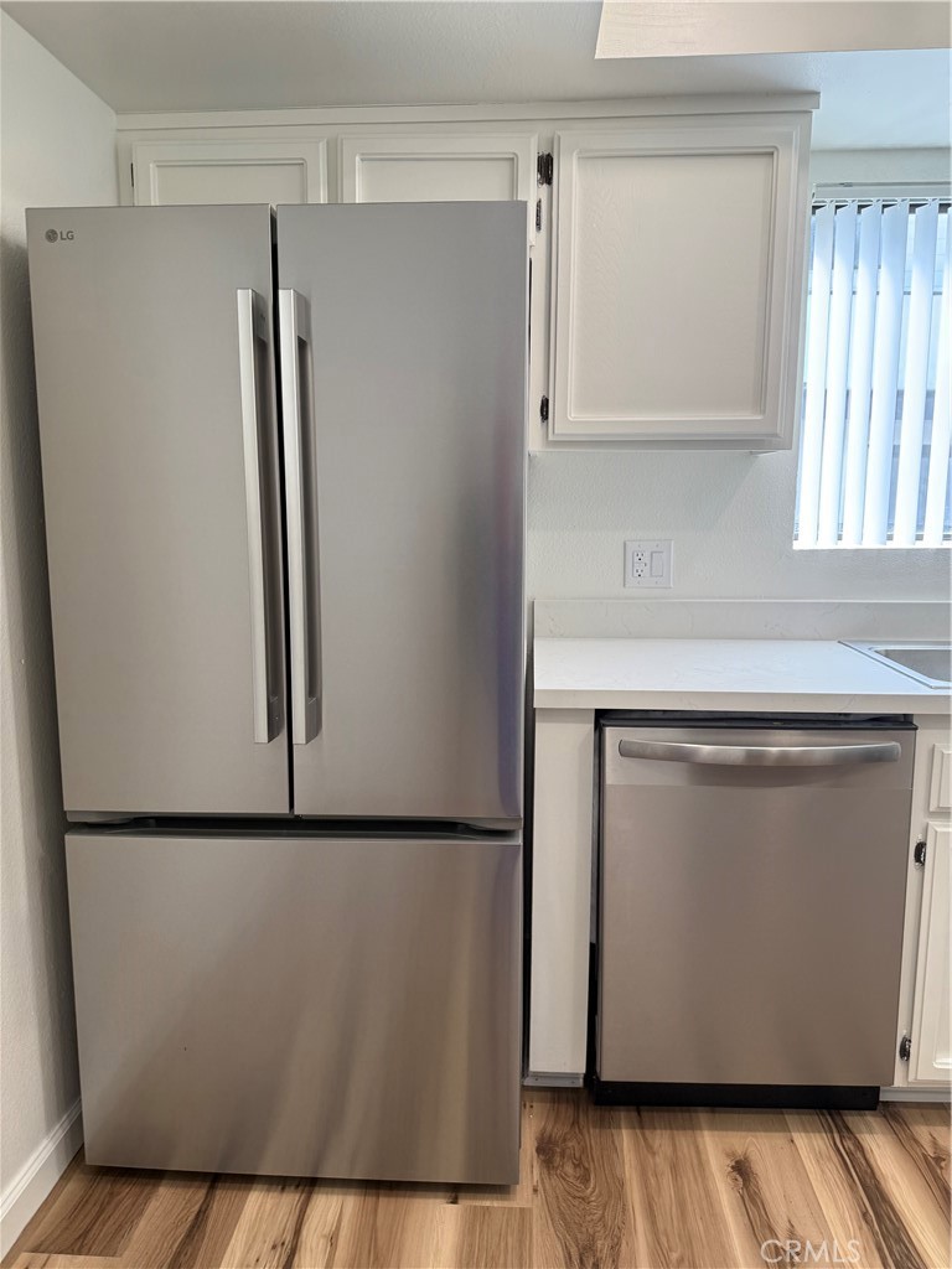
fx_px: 880
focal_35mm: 24
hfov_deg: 56.8
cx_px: 476
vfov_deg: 71.6
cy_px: 634
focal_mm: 6.76
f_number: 1.78
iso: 100
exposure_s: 1/161
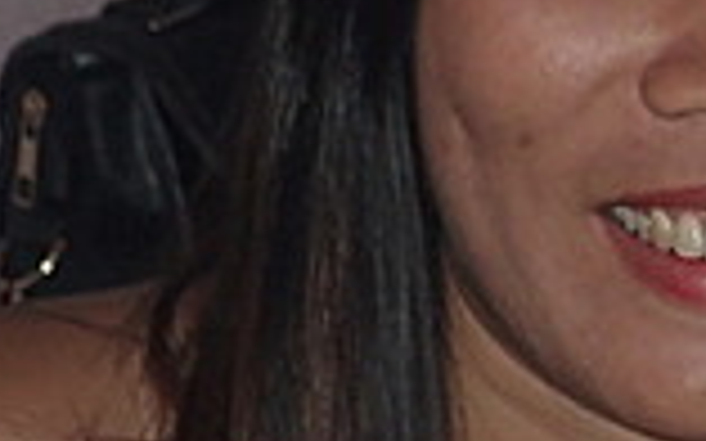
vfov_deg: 6.4
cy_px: -18
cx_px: 1295
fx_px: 3943
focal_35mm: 205
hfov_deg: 9.7
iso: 200
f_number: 2.7
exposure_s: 1/40
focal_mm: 6.86
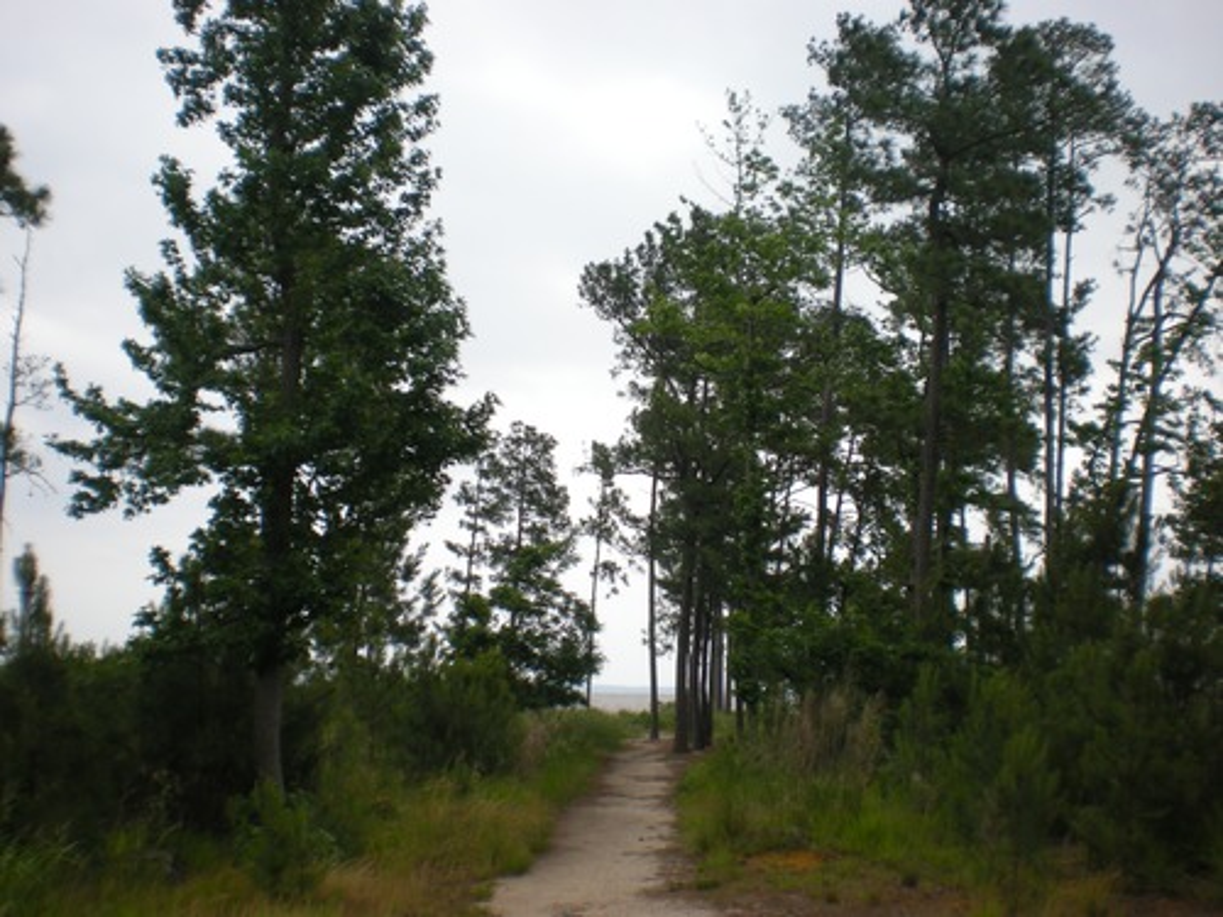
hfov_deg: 49.0
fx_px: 1343
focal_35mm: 38
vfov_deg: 37.7
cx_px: 612
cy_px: 458
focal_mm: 6.3
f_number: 4.6
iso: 64
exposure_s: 1/246
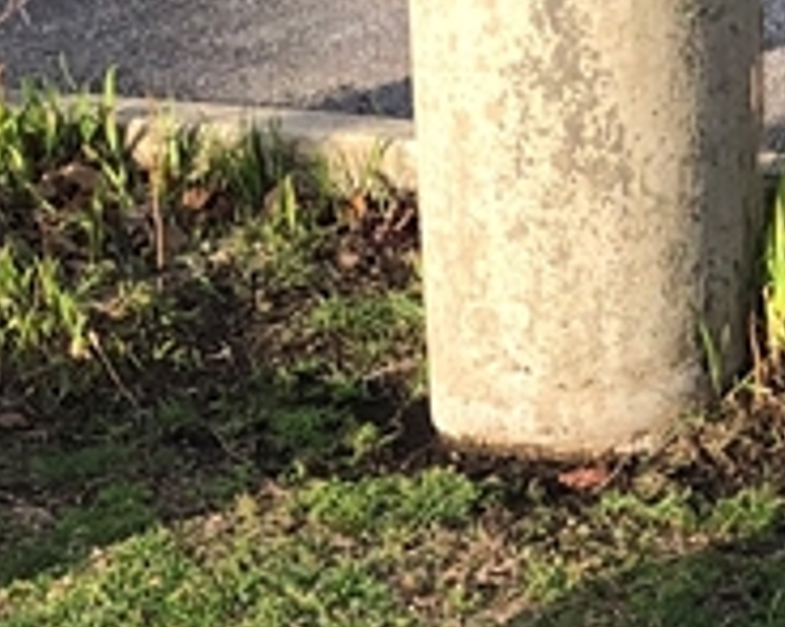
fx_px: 3530
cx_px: 593
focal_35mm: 152
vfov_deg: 9.0
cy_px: 1582
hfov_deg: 12.7
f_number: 1.8
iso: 20
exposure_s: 1/421
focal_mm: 3.99
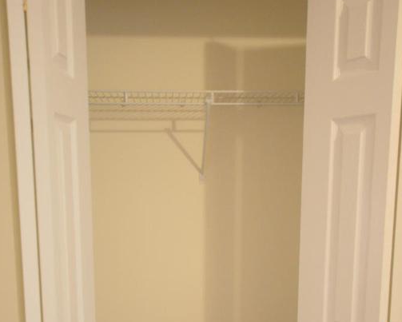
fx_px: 512
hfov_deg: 42.9
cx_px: 200
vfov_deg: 33.7
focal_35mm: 43
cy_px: 268
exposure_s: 1/20
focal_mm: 20
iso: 400
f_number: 3.5
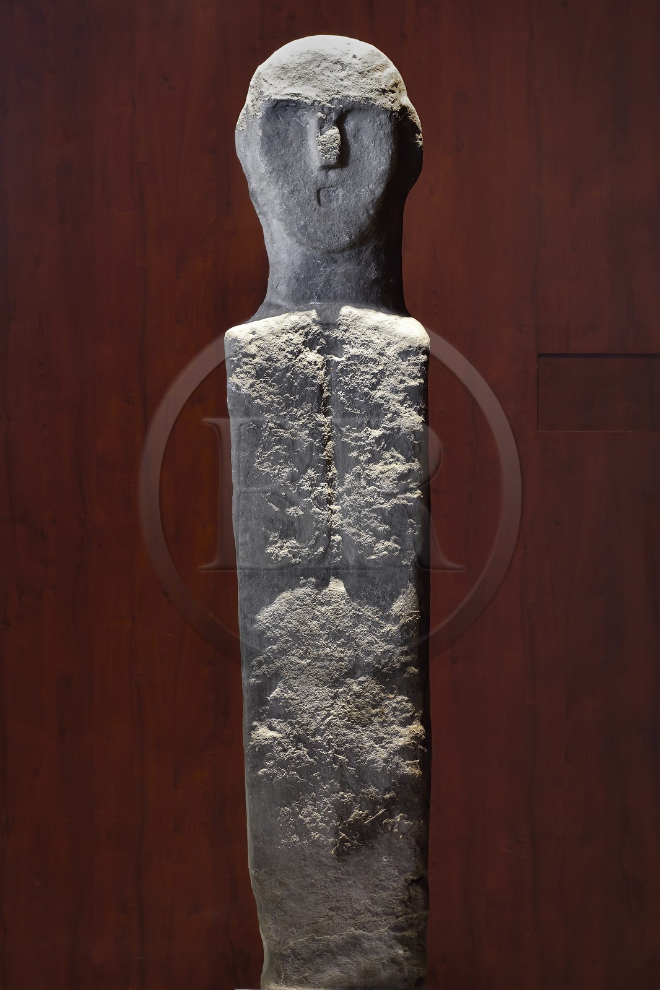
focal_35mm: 56
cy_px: 495
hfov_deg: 24.2
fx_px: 1541
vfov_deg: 35.6
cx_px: 330
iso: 1600
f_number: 5.6
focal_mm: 56
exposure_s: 1/6
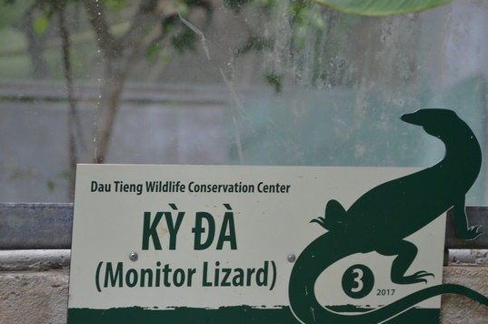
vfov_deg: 7.2
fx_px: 2579
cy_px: 193
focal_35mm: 191
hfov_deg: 10.8
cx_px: 236
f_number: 6.3
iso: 1600
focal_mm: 105
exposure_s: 1/160
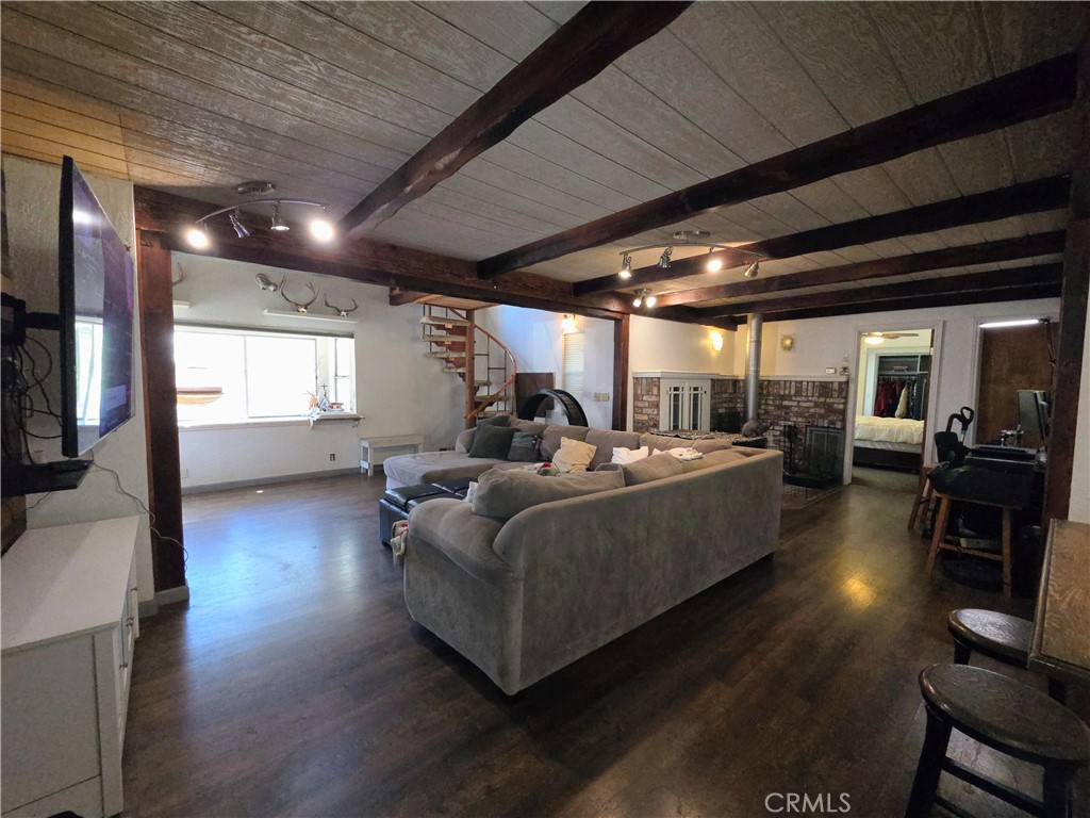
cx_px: 545
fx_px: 409
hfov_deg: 106.2
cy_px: 409
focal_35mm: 13
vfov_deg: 89.9
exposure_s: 1/60
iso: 250
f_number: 2.2
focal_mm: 2.2
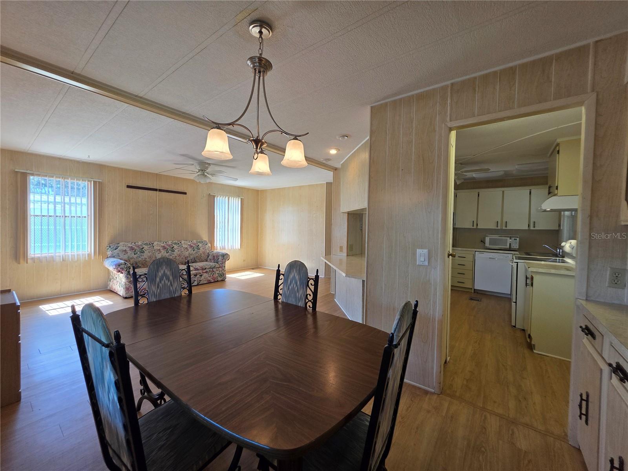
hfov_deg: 106.2
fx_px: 236
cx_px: 314
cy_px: 236
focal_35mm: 13
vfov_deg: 89.9
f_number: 1.9
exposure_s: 1/120
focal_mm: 2.2
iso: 64
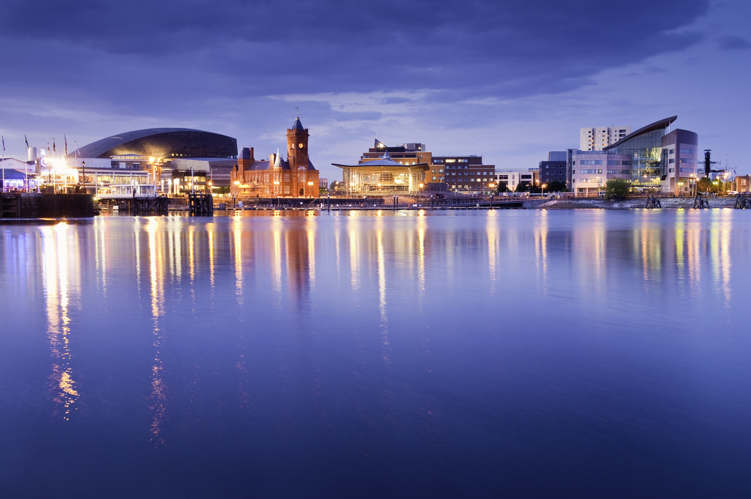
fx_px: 969
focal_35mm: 46
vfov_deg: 28.9
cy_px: 250
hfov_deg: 42.4
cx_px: 376
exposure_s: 5
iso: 200
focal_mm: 31
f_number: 5.6
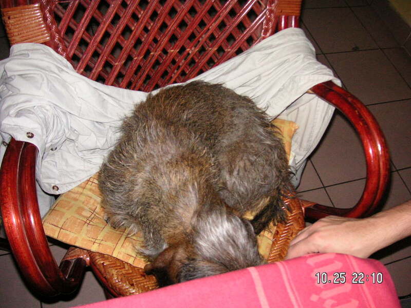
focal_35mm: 37
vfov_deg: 38.7
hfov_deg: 50.1
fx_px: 439
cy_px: 154
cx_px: 206
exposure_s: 1/45
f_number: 2.8
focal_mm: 6.1
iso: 160
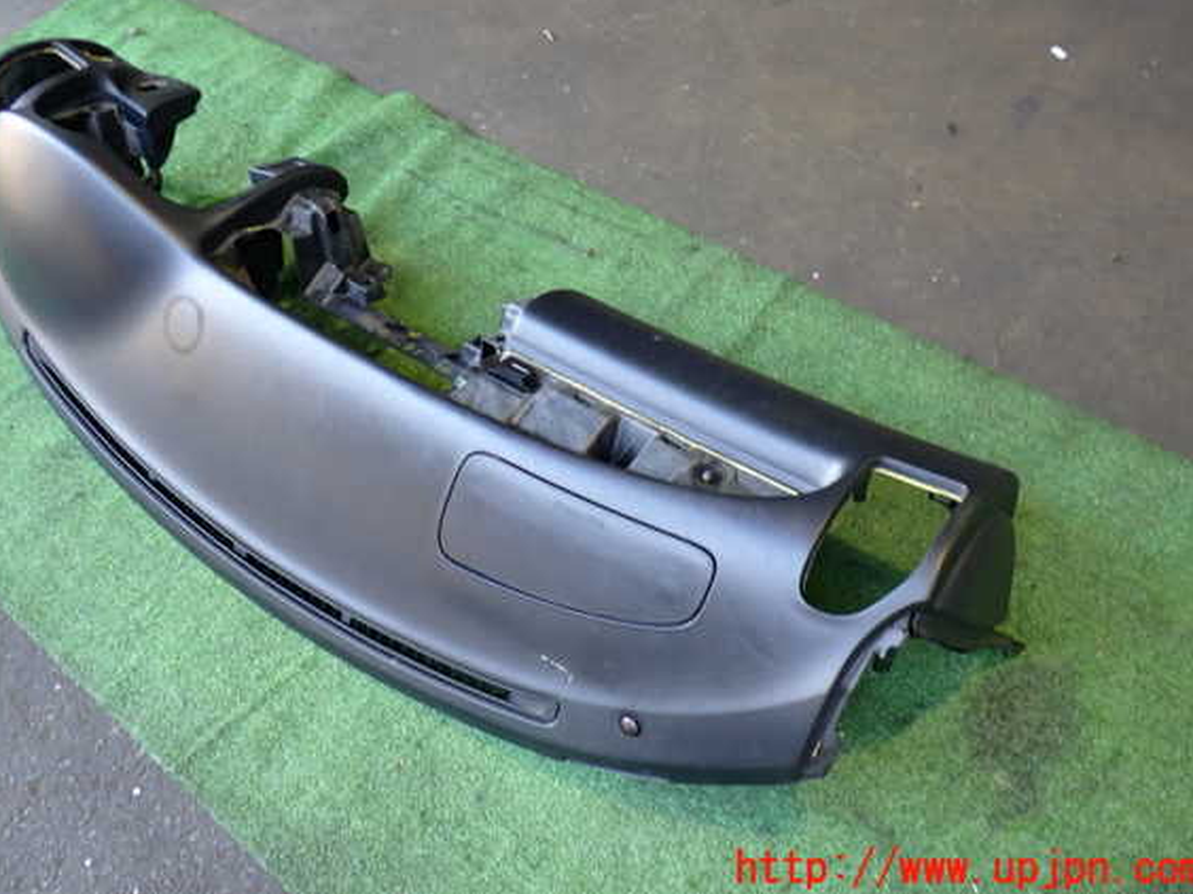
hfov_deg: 56.8
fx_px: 1103
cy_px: 419
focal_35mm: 32
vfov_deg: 44.1
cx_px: 578
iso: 200
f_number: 2.3
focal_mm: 5.4
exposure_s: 1/30
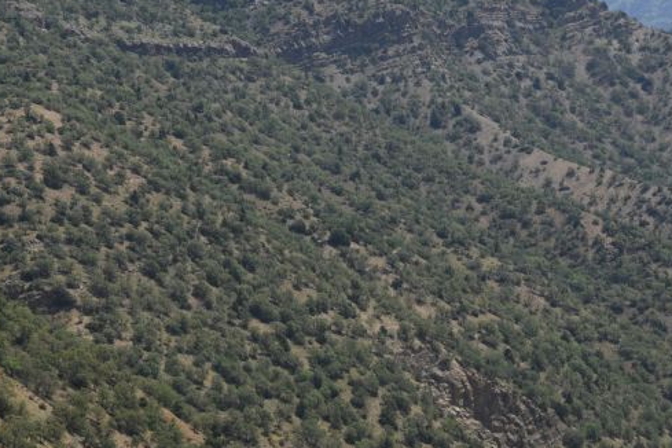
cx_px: 393
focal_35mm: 133
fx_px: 2482
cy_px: 211
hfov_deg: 15.4
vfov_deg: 10.3
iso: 100
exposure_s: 1/500
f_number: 7.1
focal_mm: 50
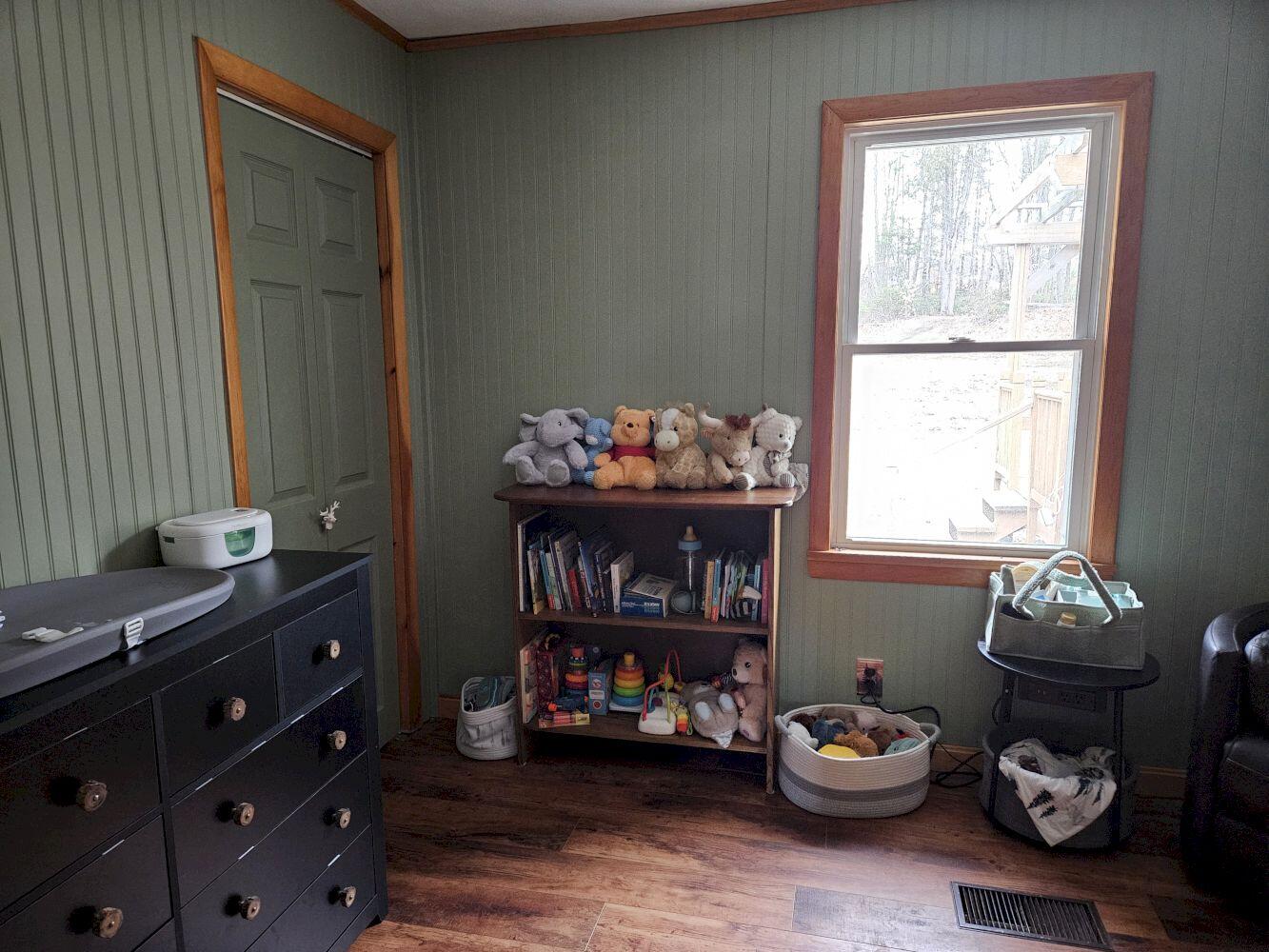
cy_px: 476
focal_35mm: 23
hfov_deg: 73.9
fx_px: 843
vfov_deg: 58.9
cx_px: 634
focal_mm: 5.4
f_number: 1.8
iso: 640
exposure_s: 1/30
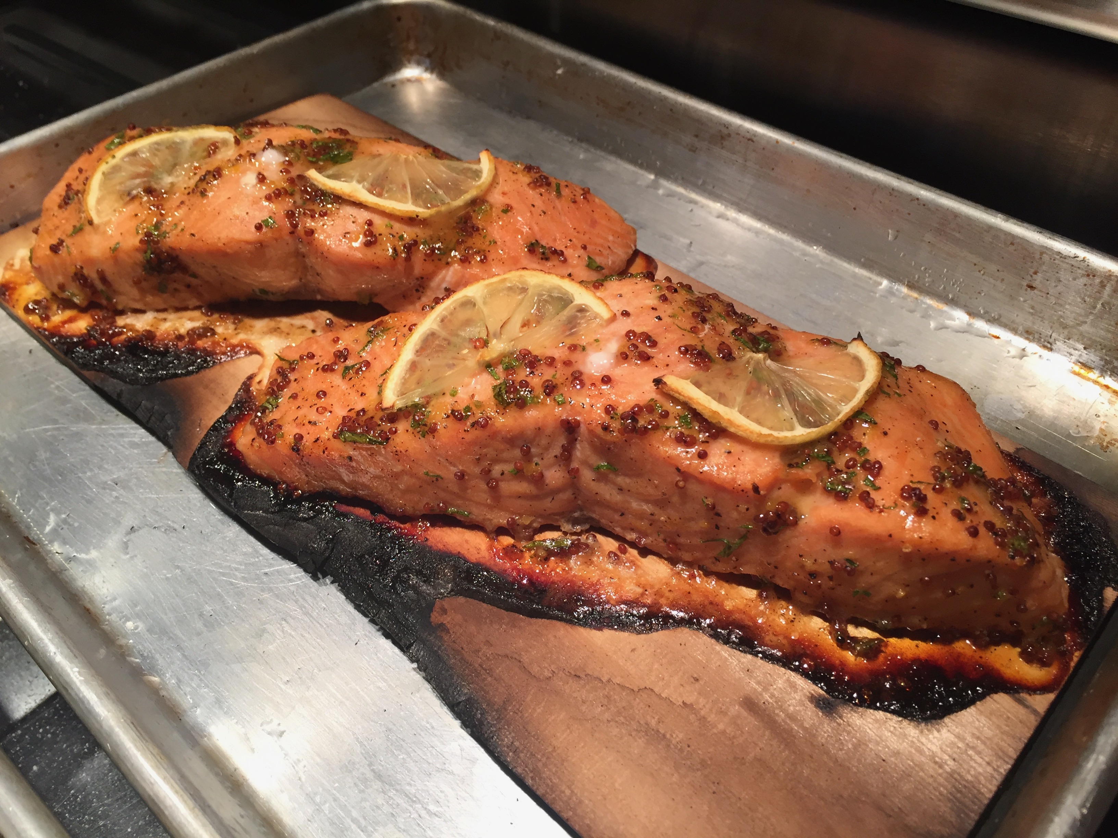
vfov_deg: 48.2
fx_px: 937
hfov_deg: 61.7
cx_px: 559
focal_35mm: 29
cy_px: 419
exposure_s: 1/40
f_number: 2.2
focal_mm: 4.15
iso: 32
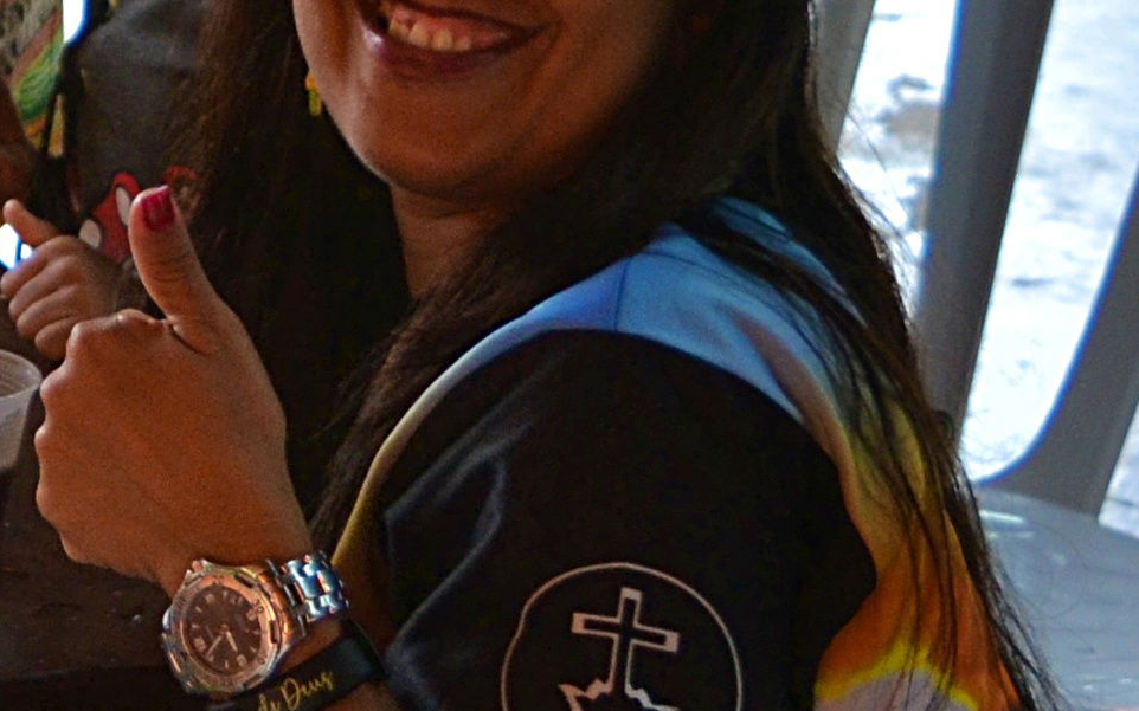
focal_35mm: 168
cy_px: -634
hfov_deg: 11.7
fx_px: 5228
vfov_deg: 7.5
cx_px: -709
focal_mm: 23
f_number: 4.5
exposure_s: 1/80
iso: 400
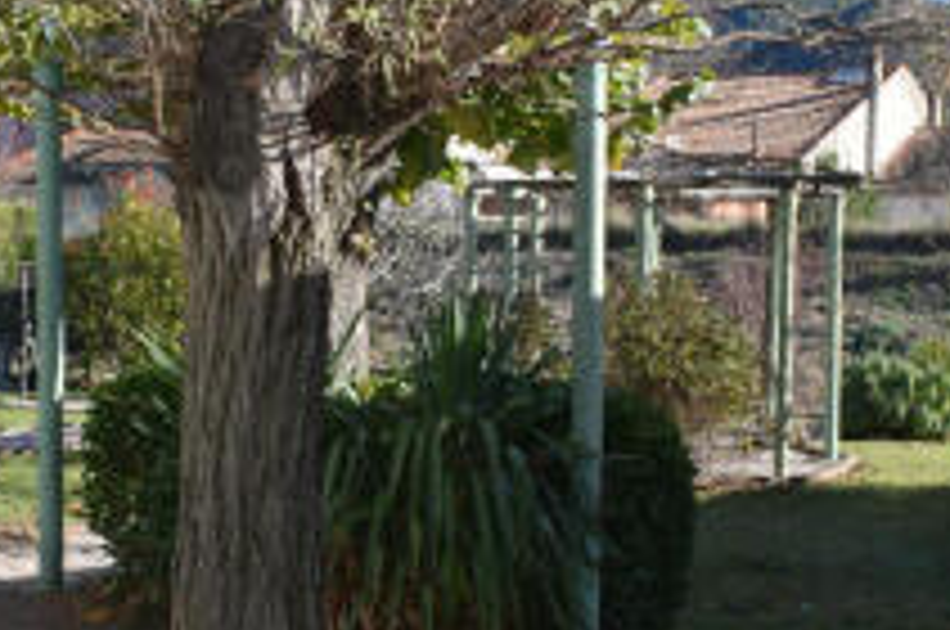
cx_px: 468
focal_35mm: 61
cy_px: 308
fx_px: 1607
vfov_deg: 22.2
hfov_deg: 32.9
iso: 100
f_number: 6.3
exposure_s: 1/160
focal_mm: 18
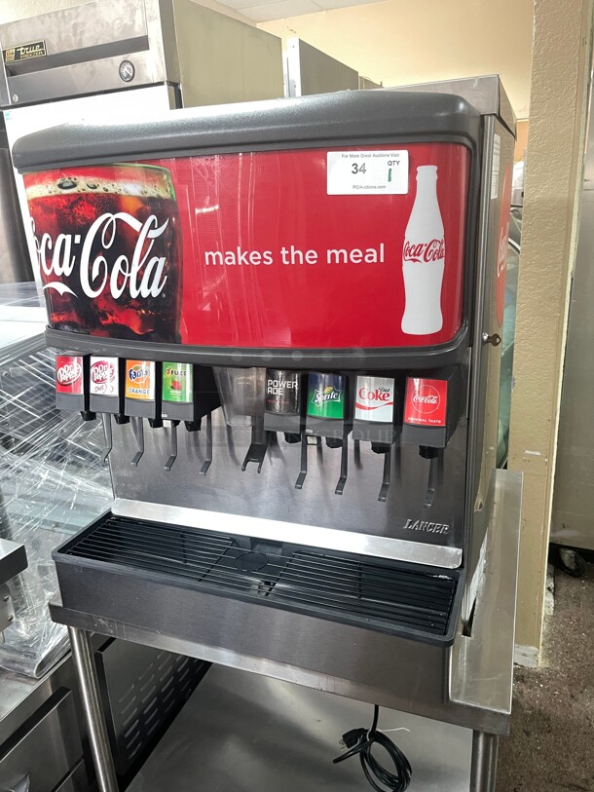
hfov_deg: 53.1
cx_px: 297
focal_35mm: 26
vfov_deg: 67.3
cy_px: 396
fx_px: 595
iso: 250
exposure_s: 1/60
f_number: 1.6
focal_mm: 5.1
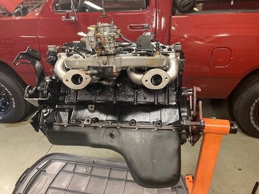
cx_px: 130
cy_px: 97
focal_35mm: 28
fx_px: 209
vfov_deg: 49.7
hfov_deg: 63.4
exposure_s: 1/40
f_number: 1.8
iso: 250
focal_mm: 3.99
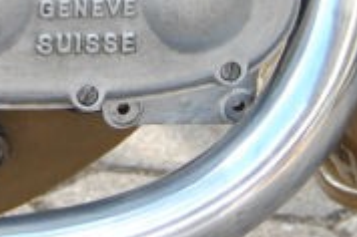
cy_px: -219
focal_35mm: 268
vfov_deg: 5.0
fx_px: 2652
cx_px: -46
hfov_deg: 7.6
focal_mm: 31
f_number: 4.5
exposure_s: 1/250
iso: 400
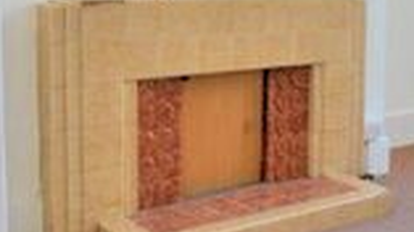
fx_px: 768
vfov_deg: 16.9
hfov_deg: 27.8
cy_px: 12
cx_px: 443
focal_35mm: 70
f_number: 3.5
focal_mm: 10
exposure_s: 1/30
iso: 125
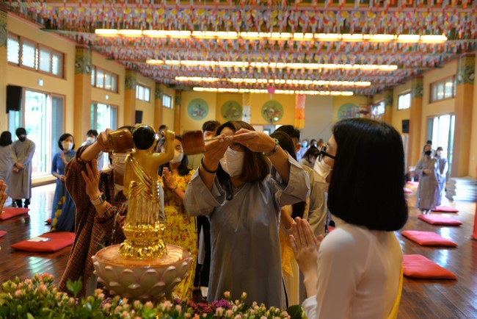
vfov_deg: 38.9
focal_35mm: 34
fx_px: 451
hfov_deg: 55.8
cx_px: 238
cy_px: 160
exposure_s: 1/50
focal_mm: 34
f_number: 3.5
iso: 800
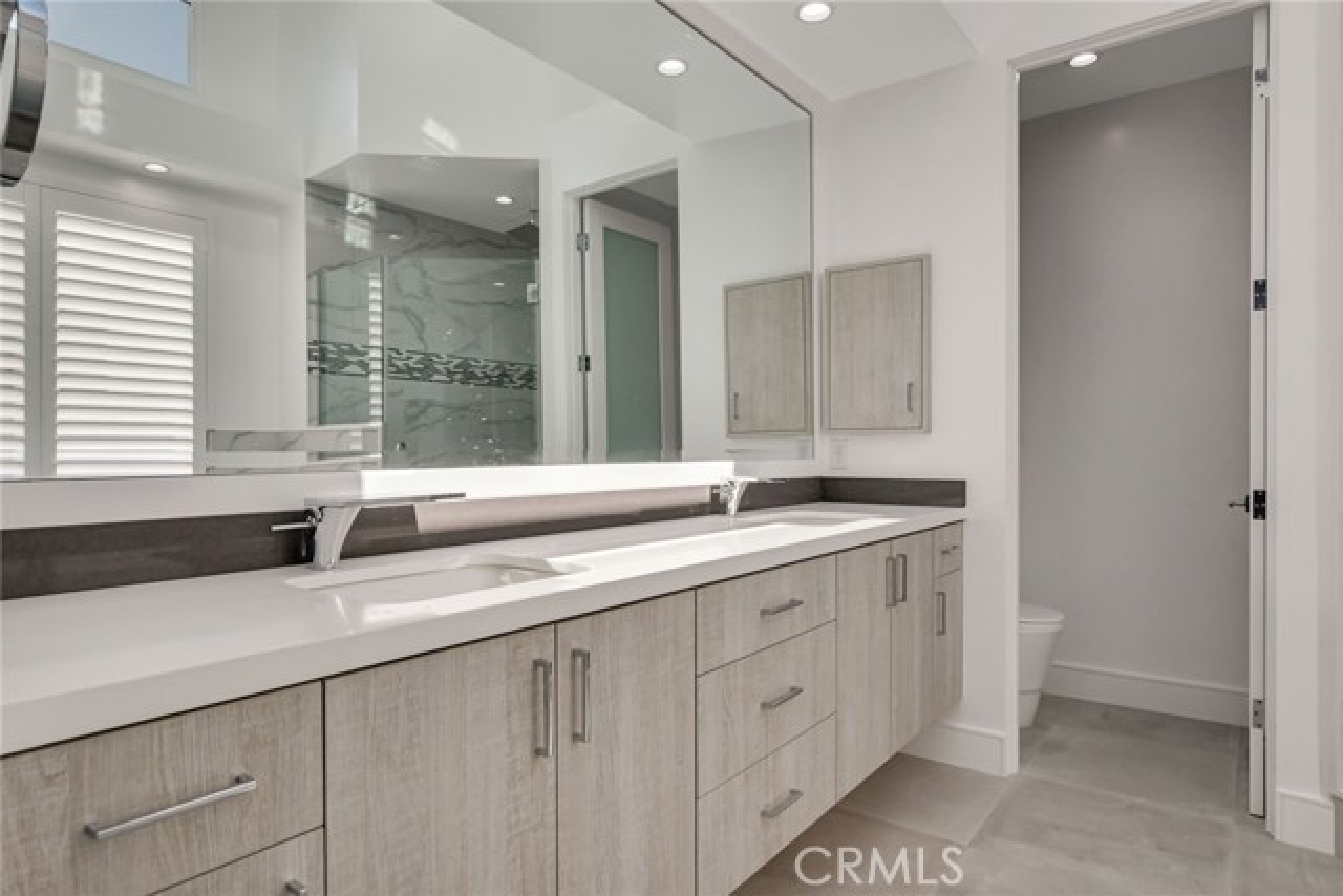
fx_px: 709
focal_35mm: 19
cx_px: 672
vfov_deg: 64.6
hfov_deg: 86.9
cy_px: 448
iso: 1250
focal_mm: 13
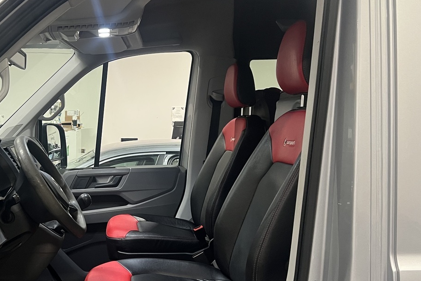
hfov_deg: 44.3
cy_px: 166
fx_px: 503
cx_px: 117
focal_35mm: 43
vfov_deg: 31.1
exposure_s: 1/50
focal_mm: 5.7
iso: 320
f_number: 1.5
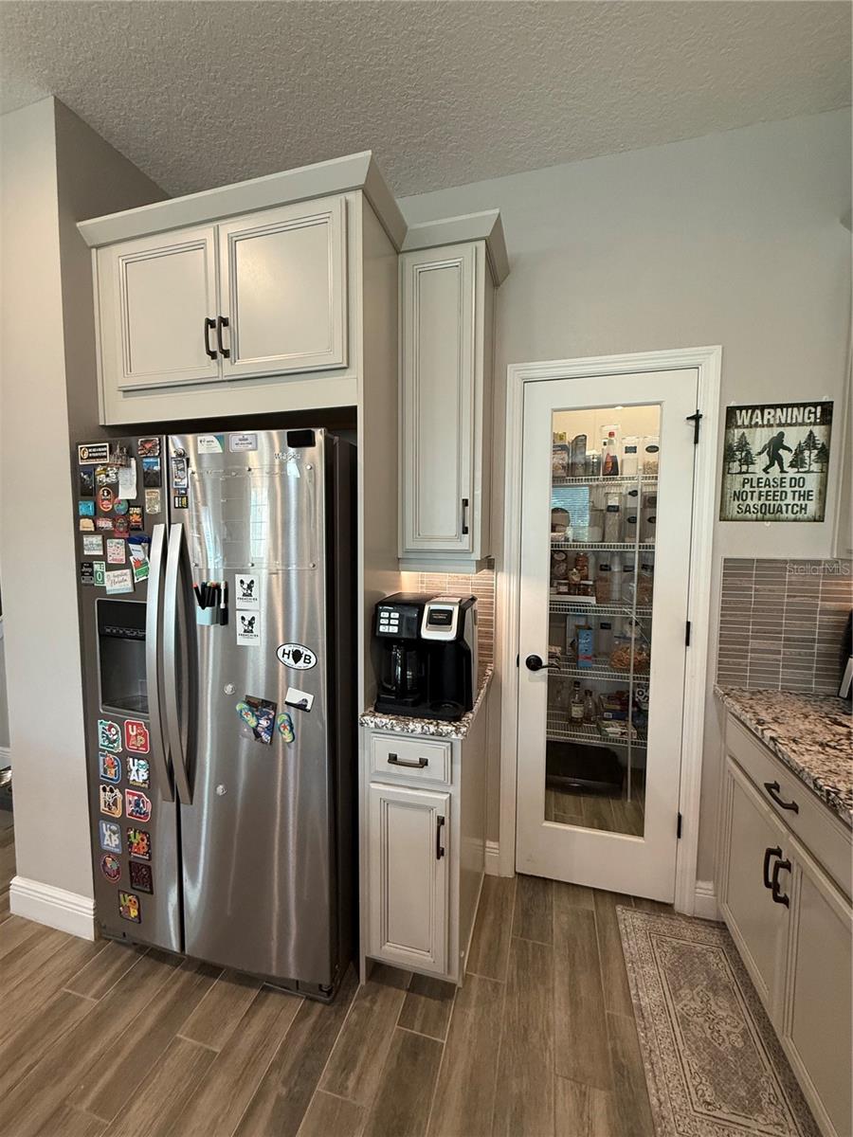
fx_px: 460
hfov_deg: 85.7
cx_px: 426
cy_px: 568
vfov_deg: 102.1
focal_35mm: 14
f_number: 2.2
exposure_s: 1/120
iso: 320
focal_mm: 2.22
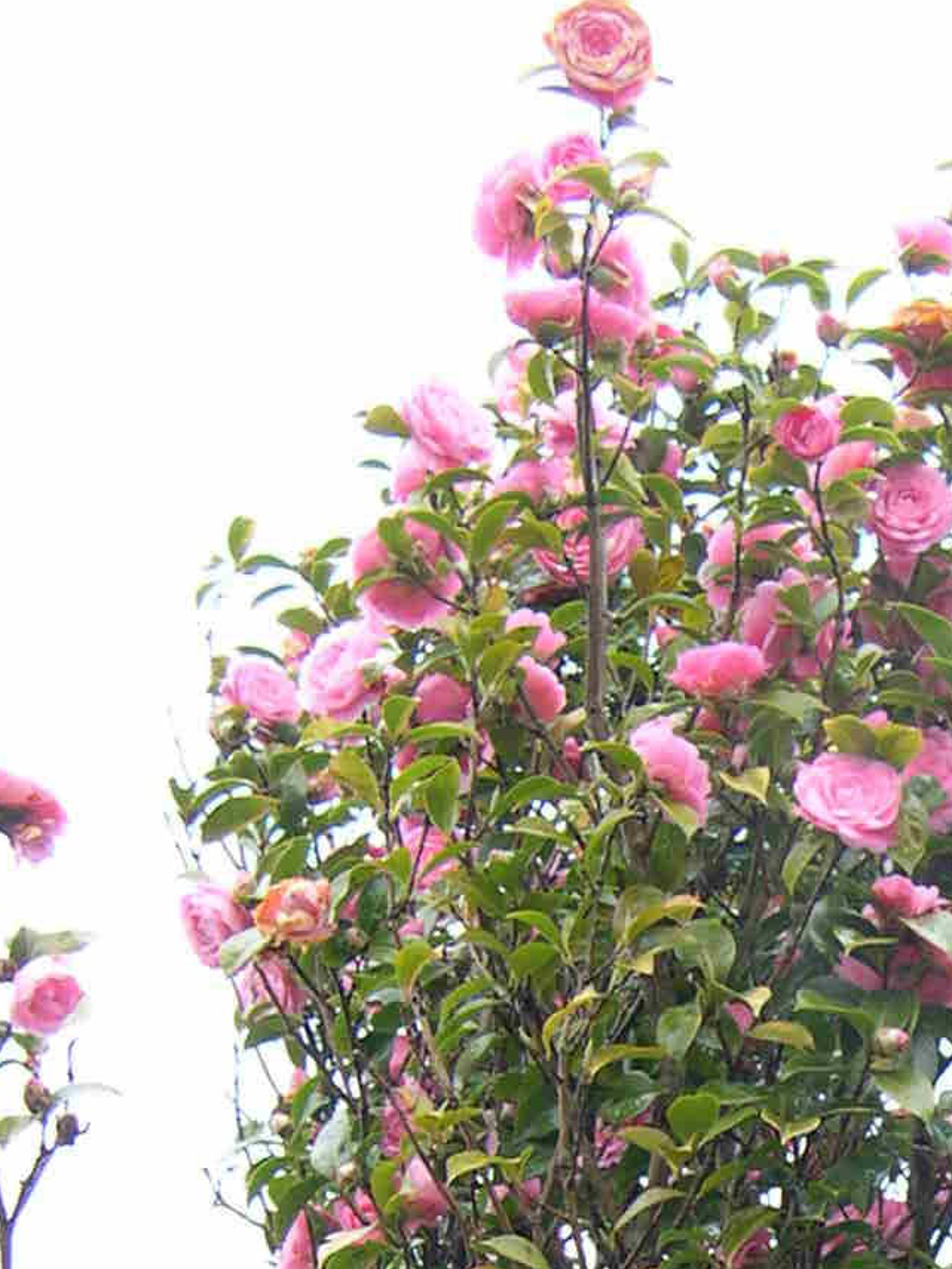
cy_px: 1607
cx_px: 1130
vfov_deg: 18.2
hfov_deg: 14.2
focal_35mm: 101
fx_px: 3704
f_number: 2.8
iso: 100
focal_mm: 8
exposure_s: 1/72.6
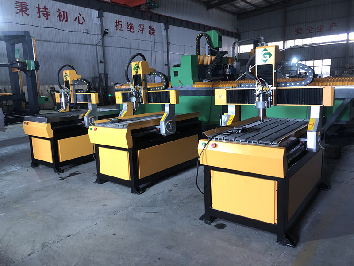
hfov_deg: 63.4
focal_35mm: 28
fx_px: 286
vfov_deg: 49.7
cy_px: 133
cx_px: 177
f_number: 1.8
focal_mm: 3.99
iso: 100
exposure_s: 1/9
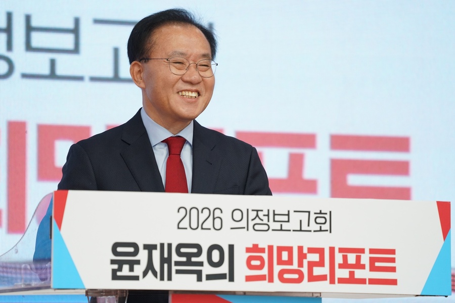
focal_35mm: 327
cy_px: 152
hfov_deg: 6.3
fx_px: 4133
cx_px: 228
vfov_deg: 4.2
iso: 1250
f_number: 5.6
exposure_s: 1/100
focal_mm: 327
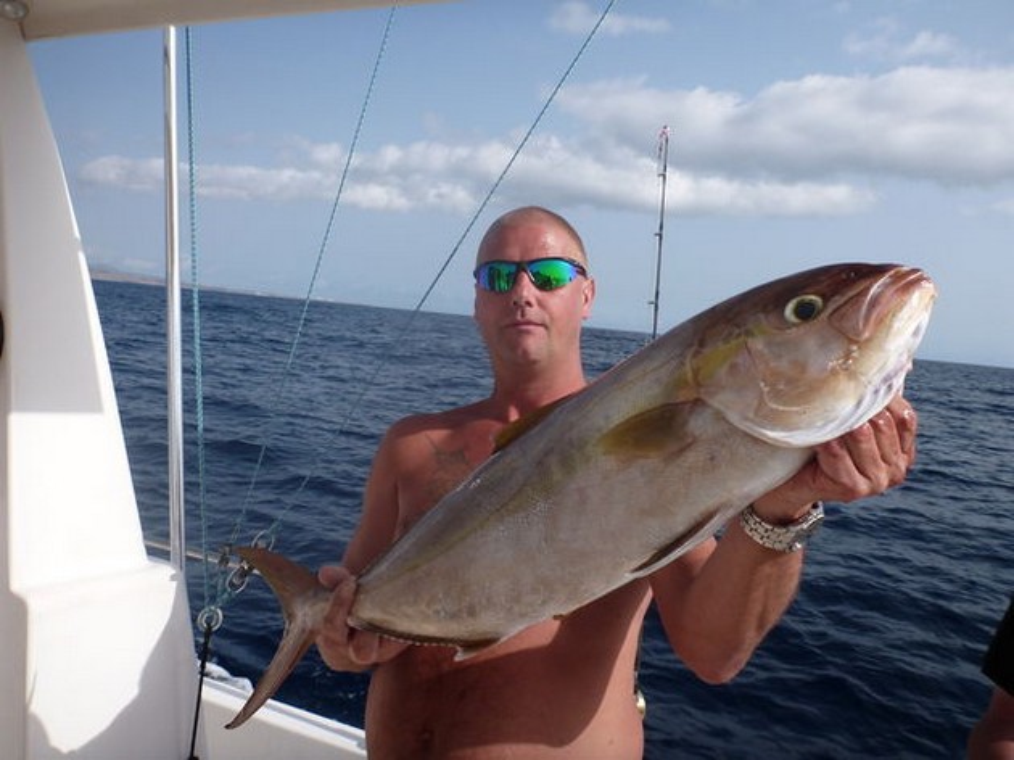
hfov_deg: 63.5
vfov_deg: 49.7
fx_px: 820
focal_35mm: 28
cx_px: 507
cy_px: 380
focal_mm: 4.9
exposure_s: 1/1000
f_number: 3.3
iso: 100
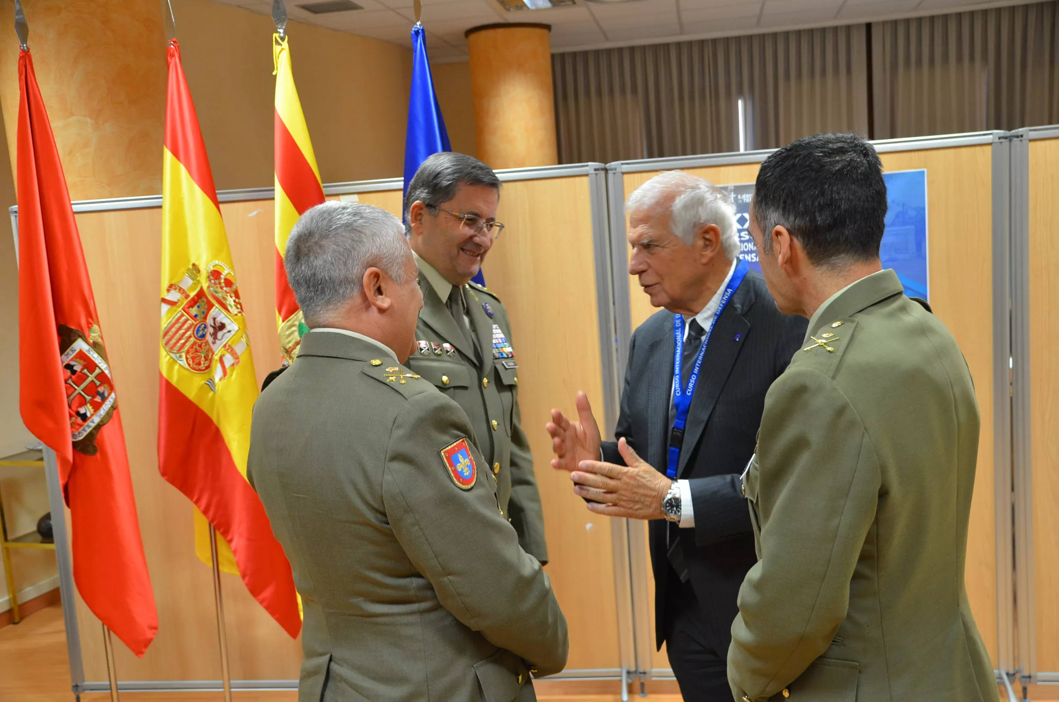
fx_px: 1145
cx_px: 530
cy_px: 351
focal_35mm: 39
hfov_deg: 49.6
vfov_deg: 34.1
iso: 720
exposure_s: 1/60
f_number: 4
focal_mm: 26
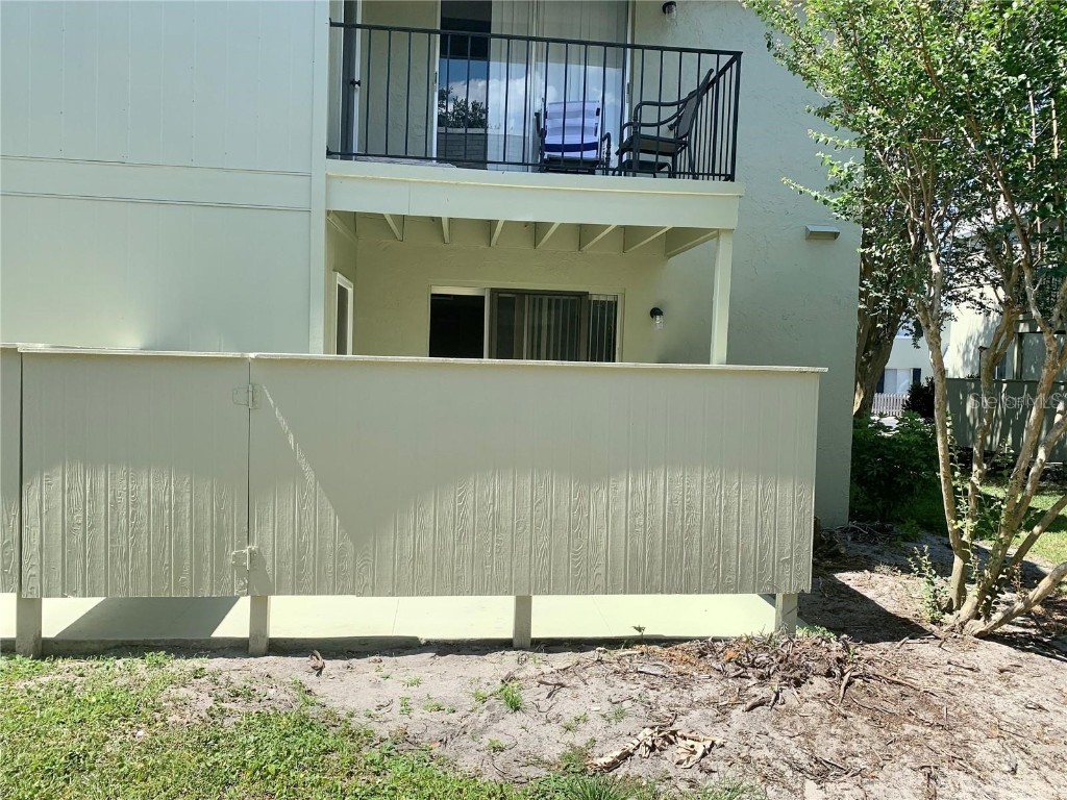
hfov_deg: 67.3
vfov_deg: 53.1
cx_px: 534
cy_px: 400
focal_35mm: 26
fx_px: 801
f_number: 1.8
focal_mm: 4.25
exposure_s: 1/1111
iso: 25
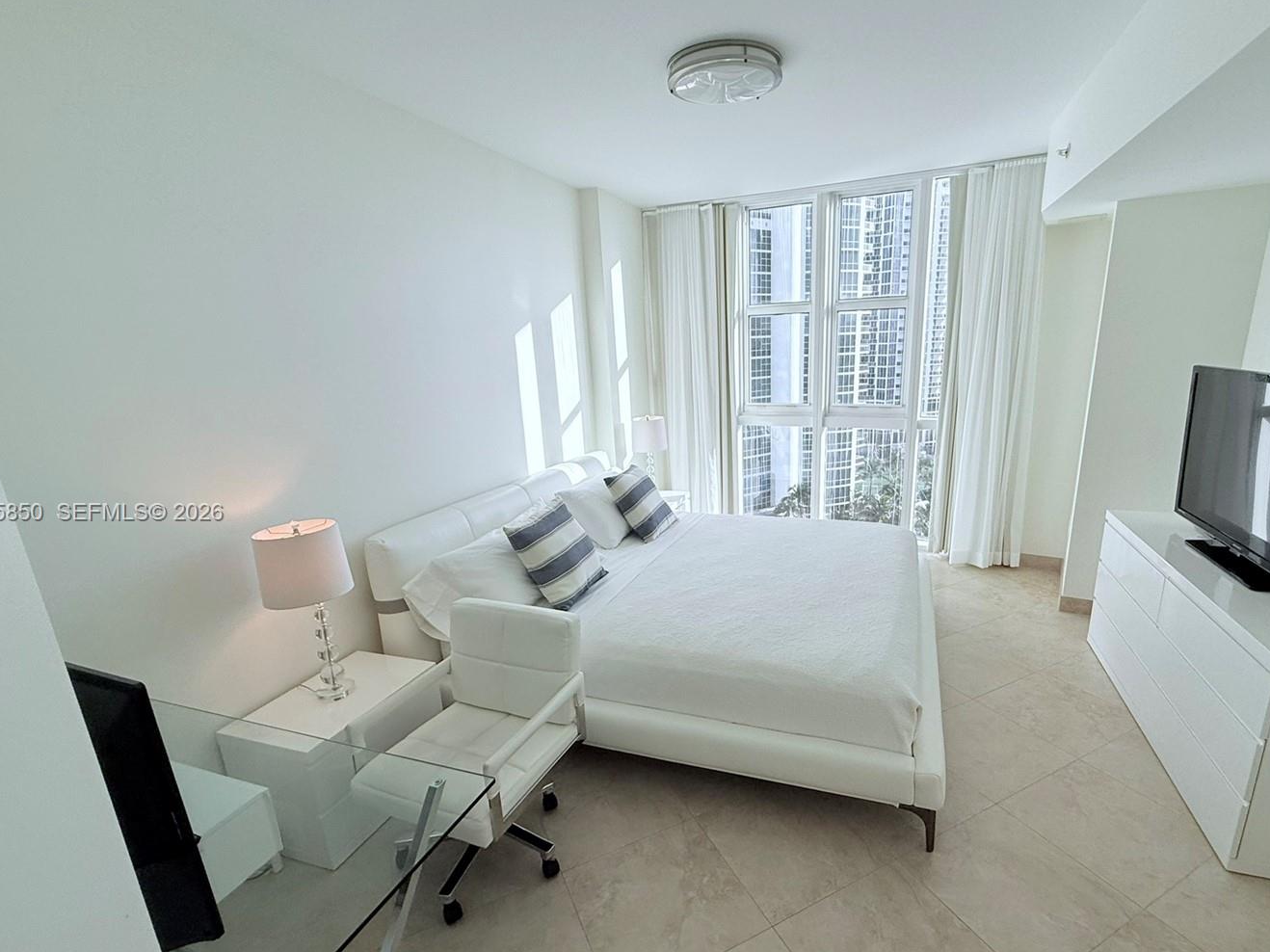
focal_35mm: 17
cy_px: 514
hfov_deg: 90.8
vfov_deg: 74.6
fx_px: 624
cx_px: 694
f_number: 2.2
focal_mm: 2.22
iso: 50
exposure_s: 1/448
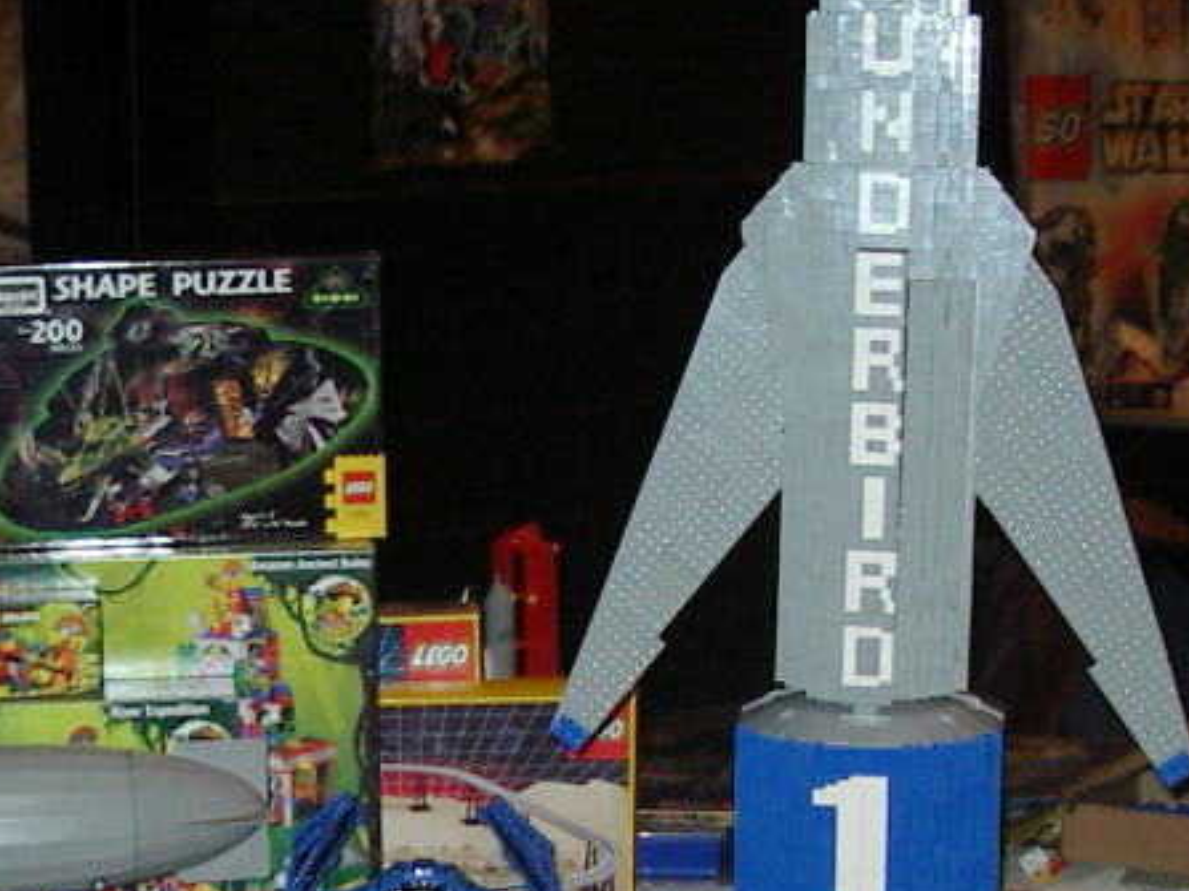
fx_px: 2987
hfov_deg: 22.4
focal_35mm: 87
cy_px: 649
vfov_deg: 16.9
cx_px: 338
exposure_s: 1/60
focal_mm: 5.8
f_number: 2.6
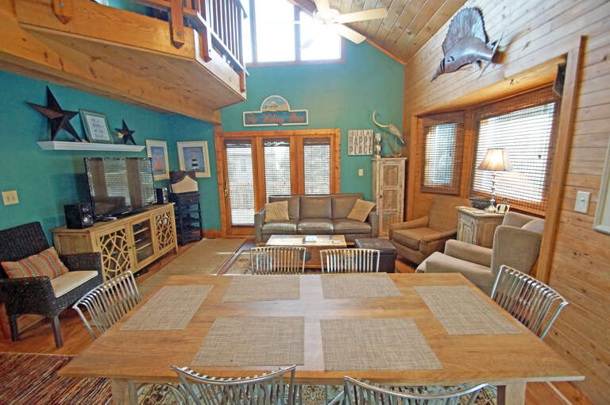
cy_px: 202
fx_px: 254
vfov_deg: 77.2
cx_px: 305
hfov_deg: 100.5
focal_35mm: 15
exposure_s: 1/60
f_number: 4
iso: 1250
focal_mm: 10
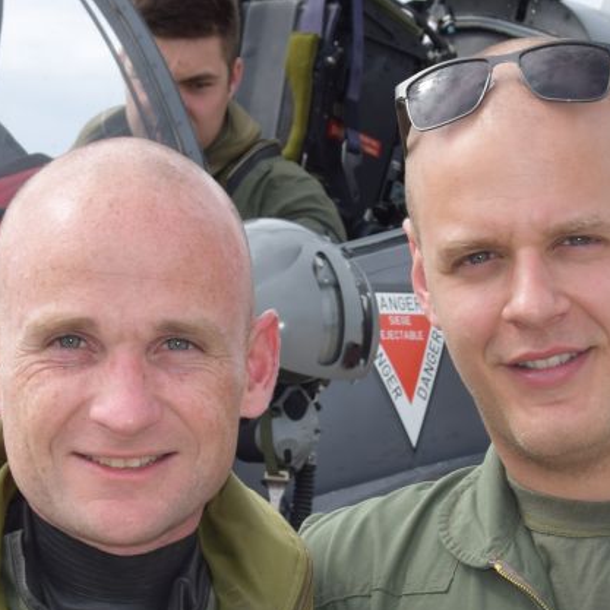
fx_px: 3708
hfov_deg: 9.4
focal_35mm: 186
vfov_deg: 9.4
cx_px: 391
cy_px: 475
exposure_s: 1/200
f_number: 9
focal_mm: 38
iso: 100
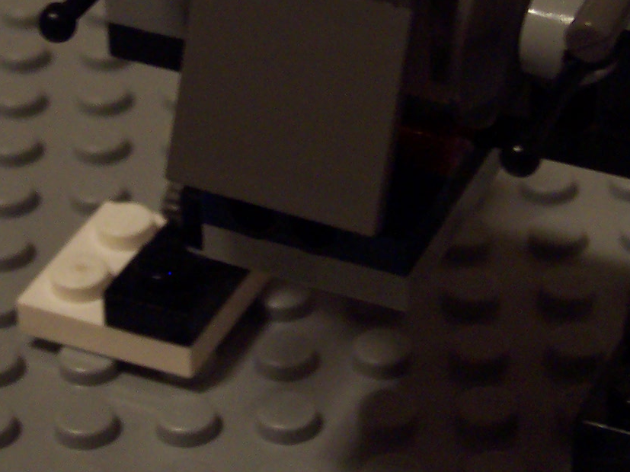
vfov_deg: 7.3
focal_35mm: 204
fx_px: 3712
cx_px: 346
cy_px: 91
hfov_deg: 9.7
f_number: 4
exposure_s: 1/8
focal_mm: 12.8
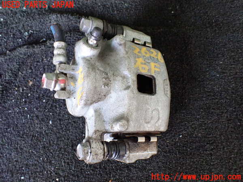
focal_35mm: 30
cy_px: 91
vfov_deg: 46.8
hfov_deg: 60.0
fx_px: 211
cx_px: 122
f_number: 2.3
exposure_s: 1/125
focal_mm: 5.4
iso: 640
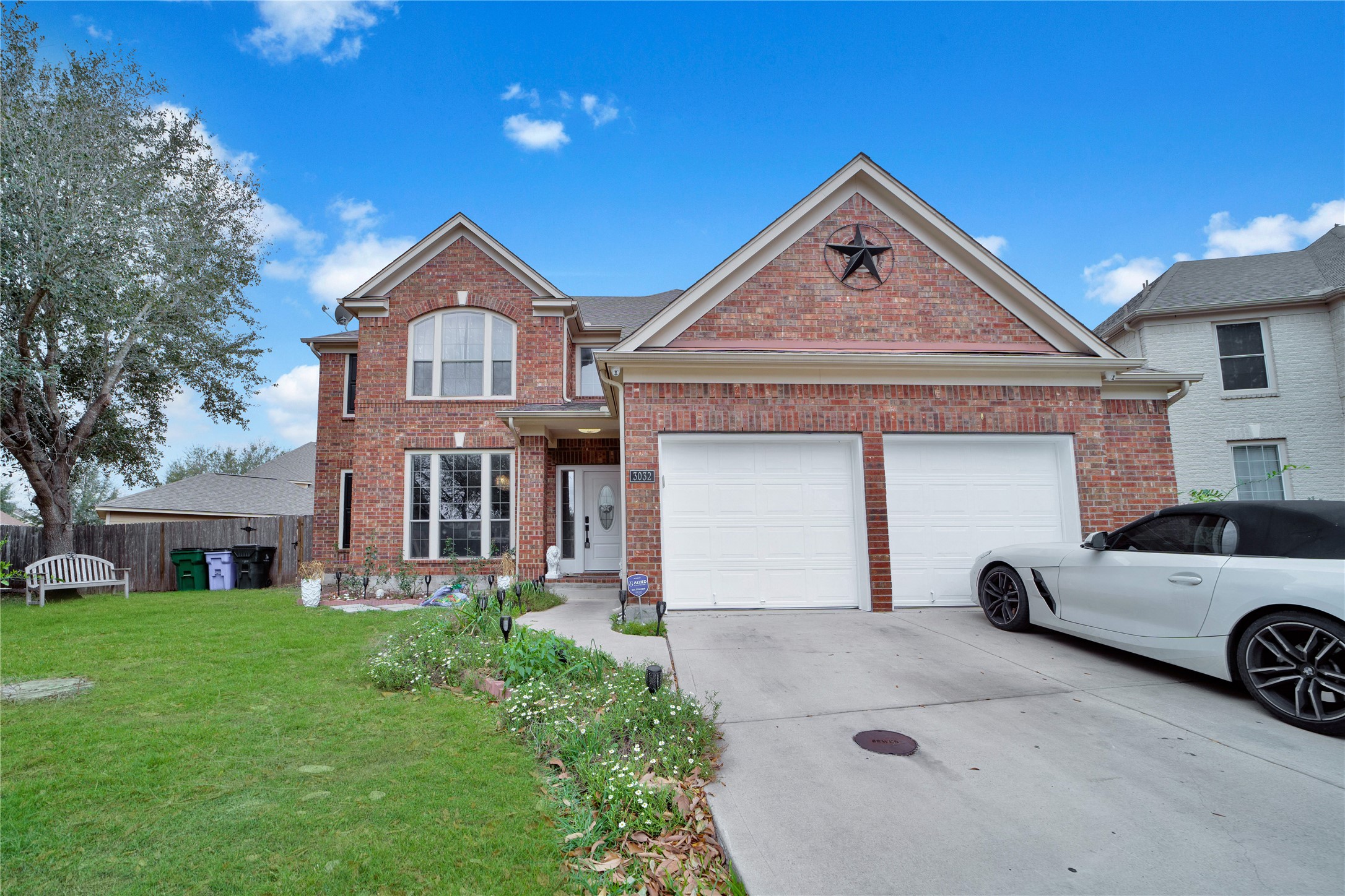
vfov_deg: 81.2
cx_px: 672
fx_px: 523
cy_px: 448
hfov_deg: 104.3
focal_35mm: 14
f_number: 8
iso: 160
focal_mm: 14
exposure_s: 1/125
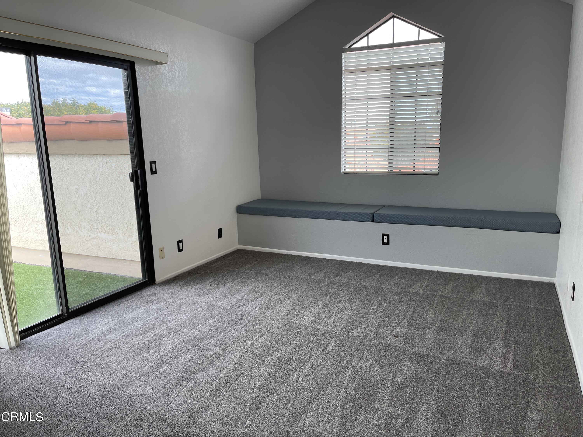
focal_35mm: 26
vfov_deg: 53.1
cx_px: 292
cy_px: 218
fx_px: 438
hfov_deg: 67.3
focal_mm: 5.1
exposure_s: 1/144
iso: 32
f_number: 1.6
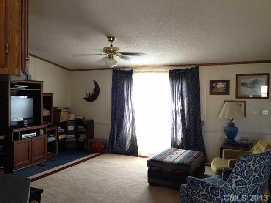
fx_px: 258
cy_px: 102
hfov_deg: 55.4
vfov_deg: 42.9
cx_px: 136
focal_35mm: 33
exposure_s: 1/30
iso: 100
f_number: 2.4
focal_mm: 4.13
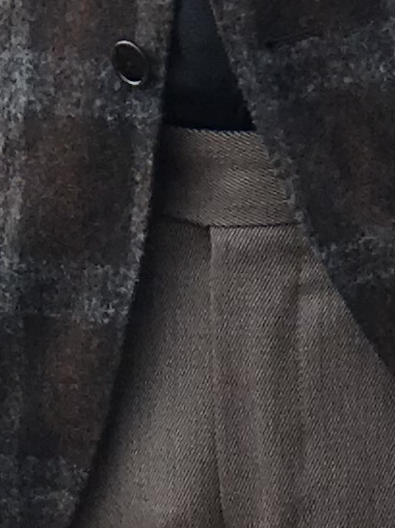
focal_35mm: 420
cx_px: 277
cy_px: 705
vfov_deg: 4.7
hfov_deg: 3.5
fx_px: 6393
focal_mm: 6.6
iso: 20
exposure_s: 1/491
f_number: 2.8
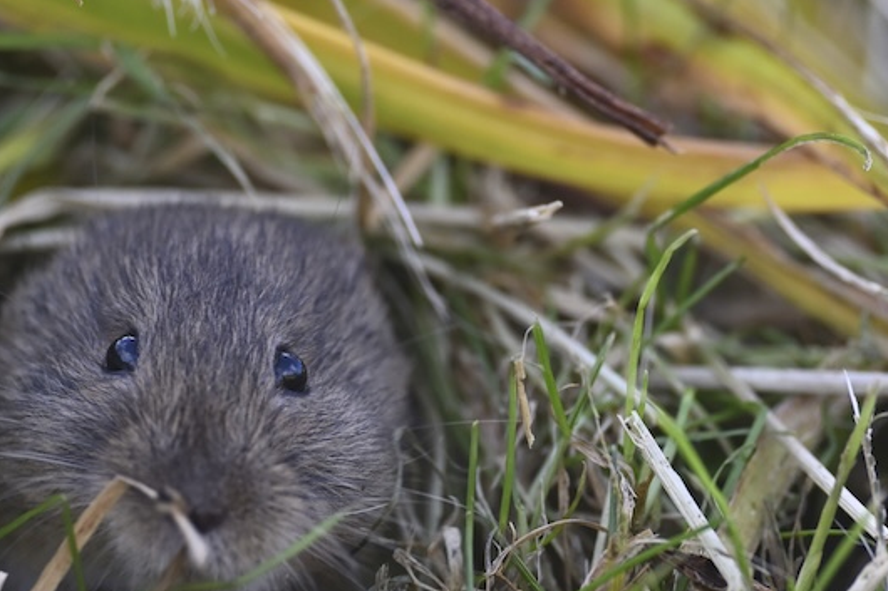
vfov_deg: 2.2
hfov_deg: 3.2
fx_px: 15707
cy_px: 409
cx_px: 449
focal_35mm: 637
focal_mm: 250
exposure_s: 1/500
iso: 800
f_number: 6.3
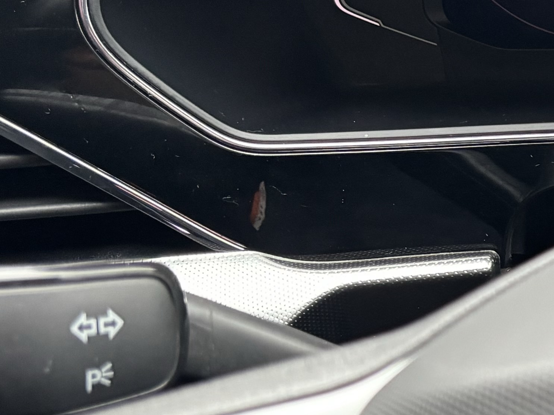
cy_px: 226
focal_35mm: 100
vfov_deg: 14.8
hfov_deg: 17.4
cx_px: 868
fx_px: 1601
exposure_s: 1/56
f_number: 1.6
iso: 200
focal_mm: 5.96
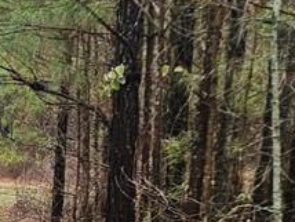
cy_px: 314
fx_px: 938
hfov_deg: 14.9
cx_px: -274
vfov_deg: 12.9
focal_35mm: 110
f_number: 1.8
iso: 100
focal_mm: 5.4
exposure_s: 1/120
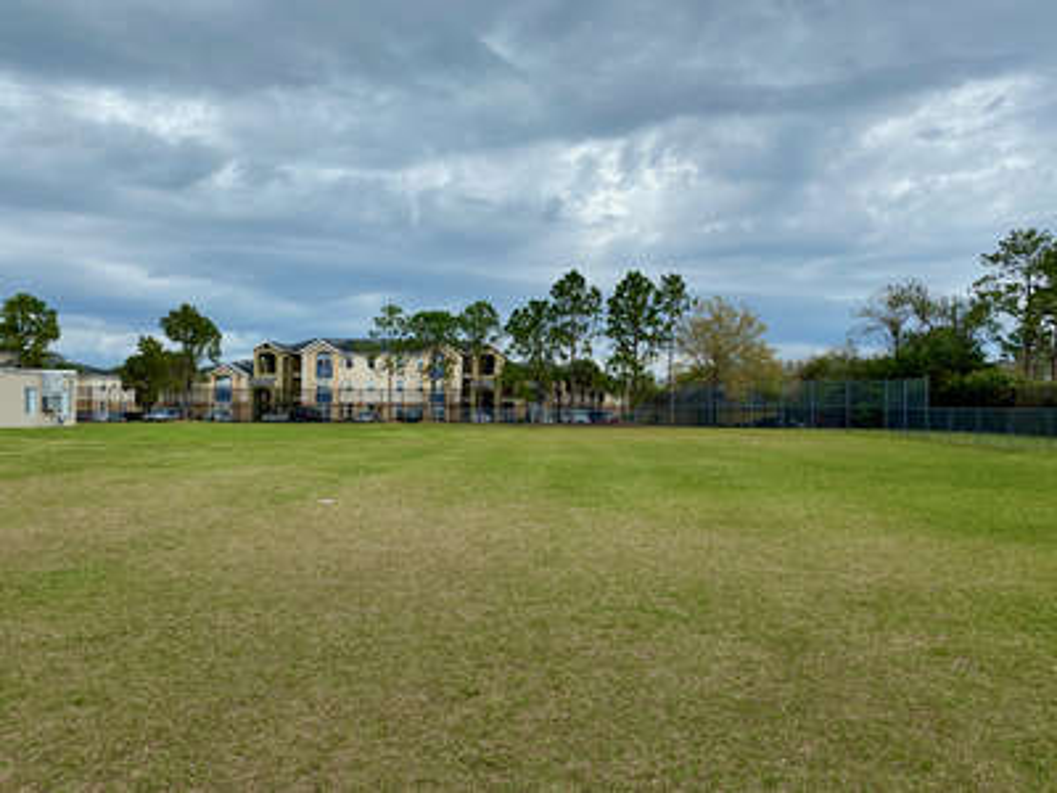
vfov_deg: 53.1
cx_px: 528
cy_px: 396
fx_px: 794
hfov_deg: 67.3
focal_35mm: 26
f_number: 1.8
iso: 32
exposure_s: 1/898
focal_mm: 4.25
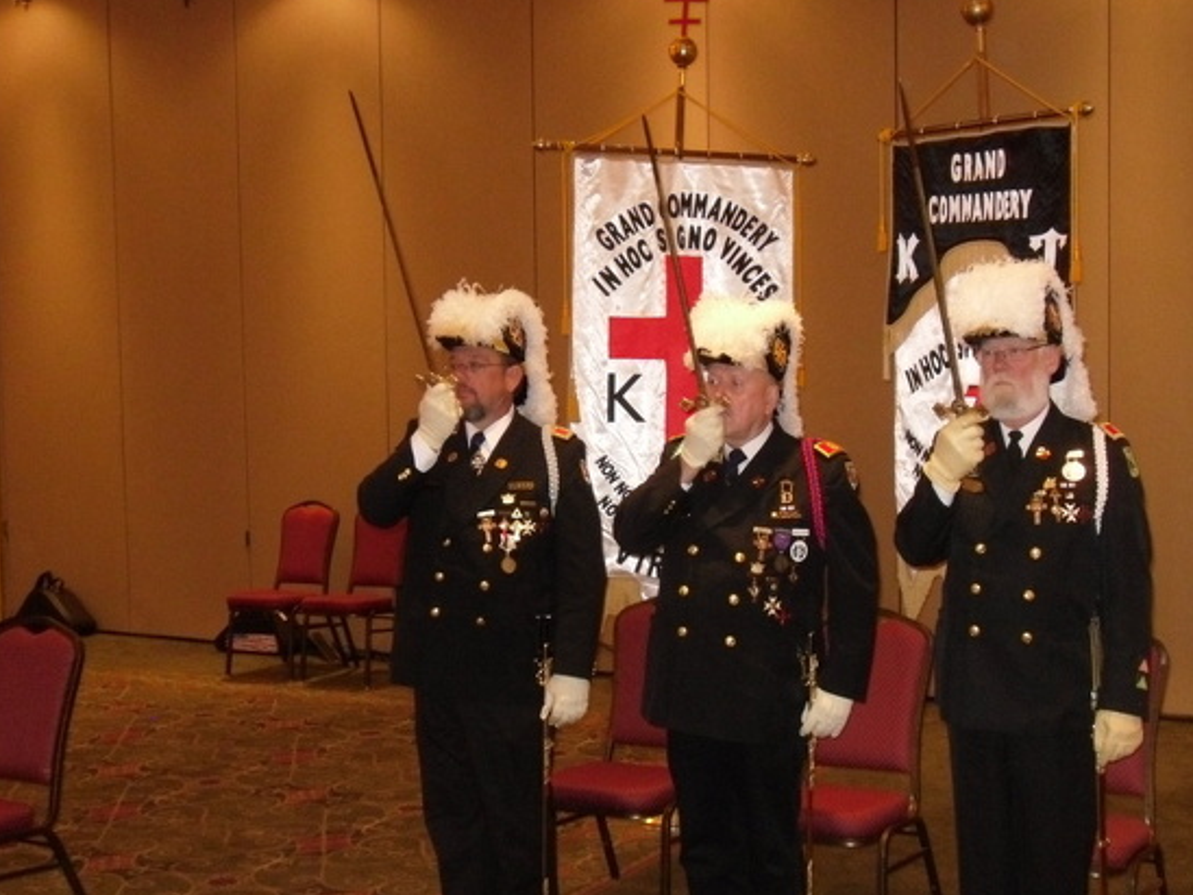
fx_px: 2240
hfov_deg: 29.7
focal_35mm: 65
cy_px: 544
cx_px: 734
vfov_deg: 22.5
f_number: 3.5
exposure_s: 1/45
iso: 400
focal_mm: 6.3
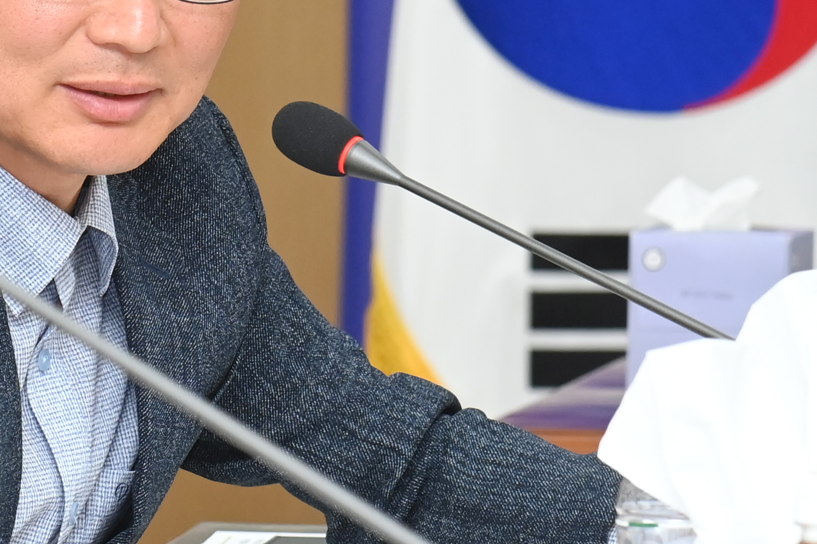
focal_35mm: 285
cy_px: 181
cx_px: 222
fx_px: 6468
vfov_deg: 4.8
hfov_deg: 7.2
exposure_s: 1/250
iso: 2500
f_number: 6.3
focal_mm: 120
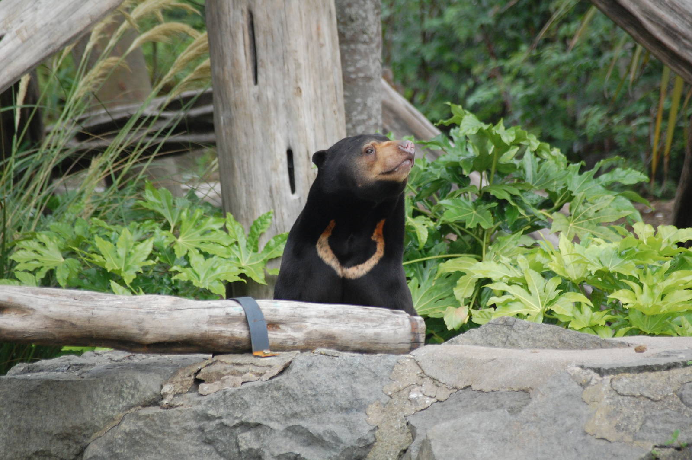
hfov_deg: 6.9
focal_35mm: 300
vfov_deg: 4.6
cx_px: 346
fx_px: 5762
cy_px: 230
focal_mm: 200
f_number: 5.6
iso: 720
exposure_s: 1/500
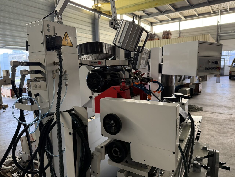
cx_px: 118
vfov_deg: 56.8
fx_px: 163
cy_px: 88
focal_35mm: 24
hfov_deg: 71.6
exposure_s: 1/106
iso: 200
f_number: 1.78
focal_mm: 6.76
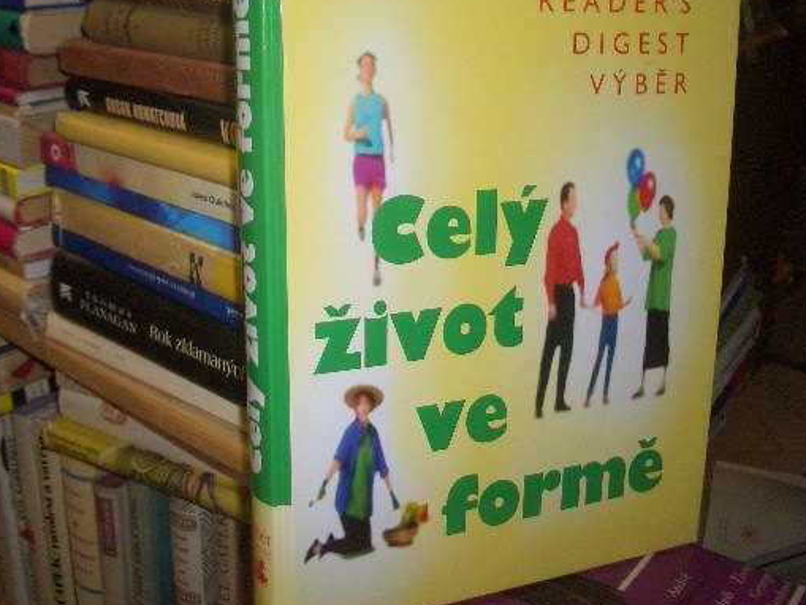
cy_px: 258
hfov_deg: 42.9
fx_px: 1025
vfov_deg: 32.8
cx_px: 359
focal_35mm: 44
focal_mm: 5.8
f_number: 2.6
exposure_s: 1/60
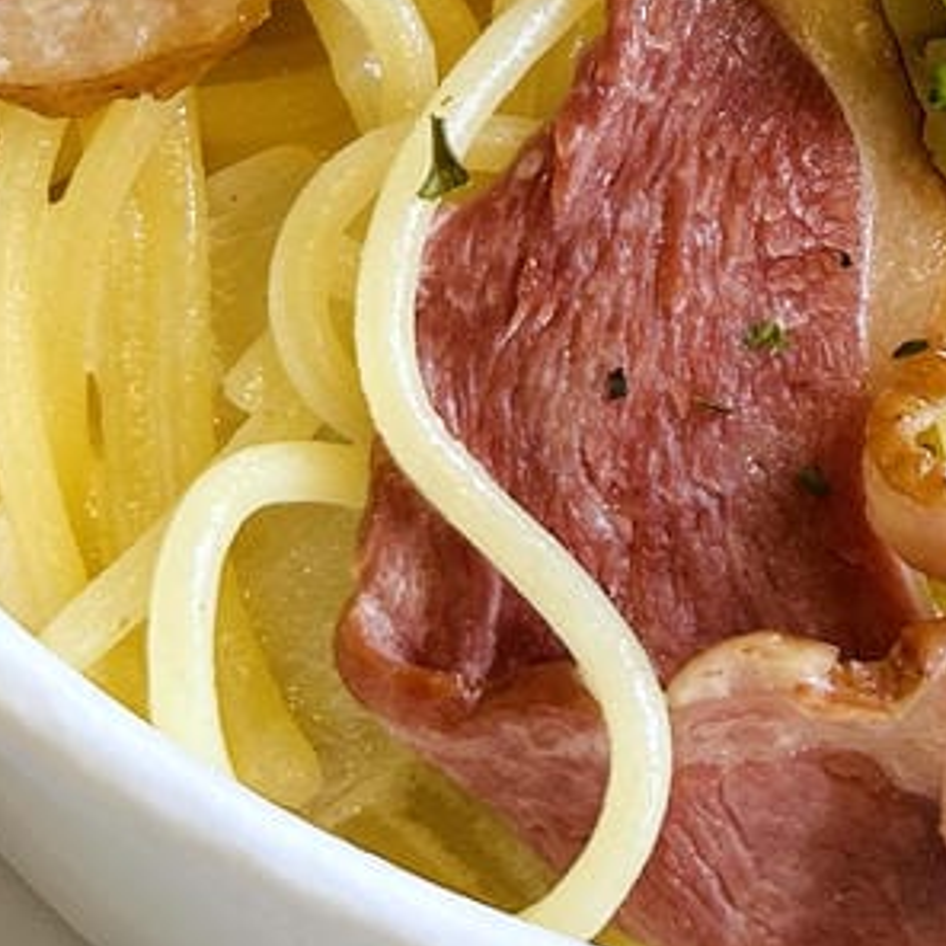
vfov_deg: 9.9
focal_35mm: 172
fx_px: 5318
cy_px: -316
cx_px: 1234
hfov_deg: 10.0
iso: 64
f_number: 1.78
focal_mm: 6.86
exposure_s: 1/446
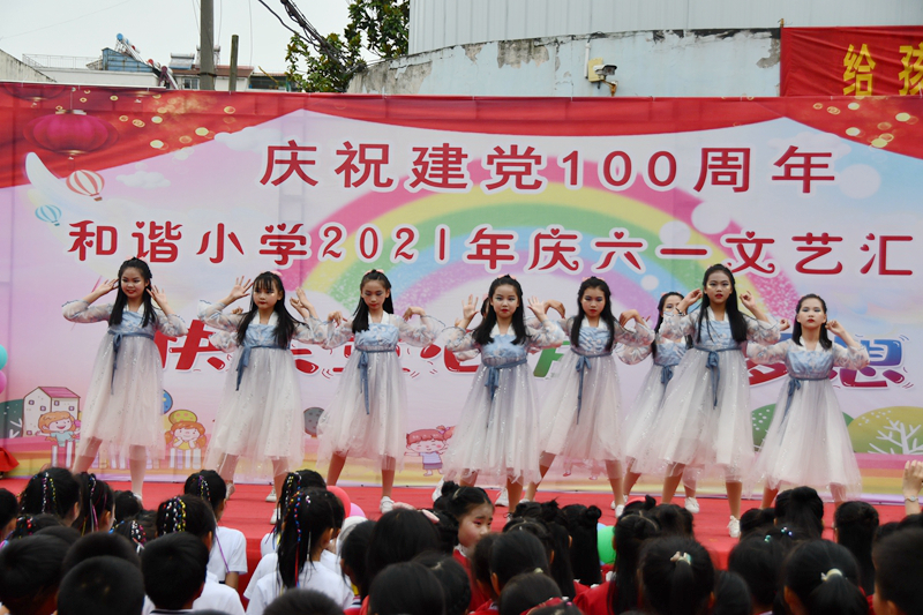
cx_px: 462
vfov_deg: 18.9
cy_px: 308
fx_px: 1846
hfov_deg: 28.1
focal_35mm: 72
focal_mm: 48
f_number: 5.6
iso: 400
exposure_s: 1/250
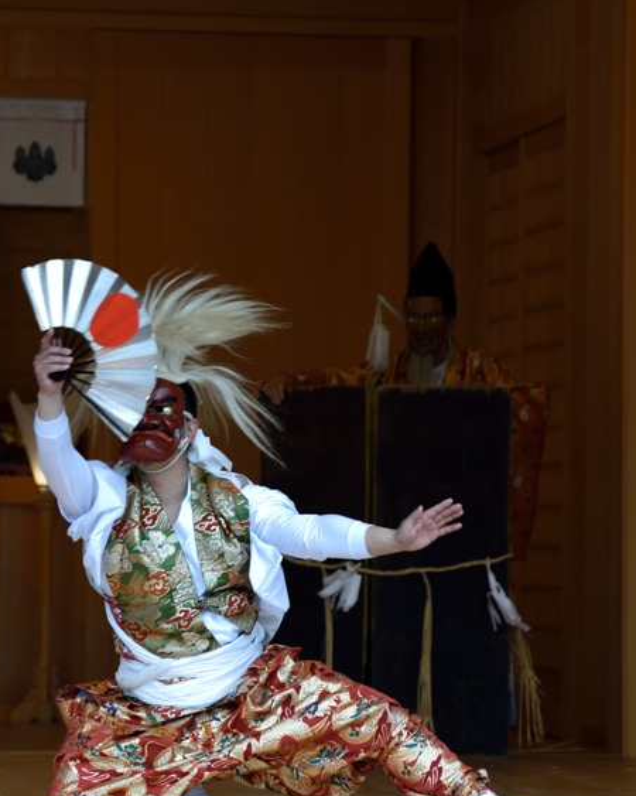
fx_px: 4826
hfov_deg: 7.5
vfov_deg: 9.4
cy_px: 343
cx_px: 281
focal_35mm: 205
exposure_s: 1/160
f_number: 4
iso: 360
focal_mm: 120
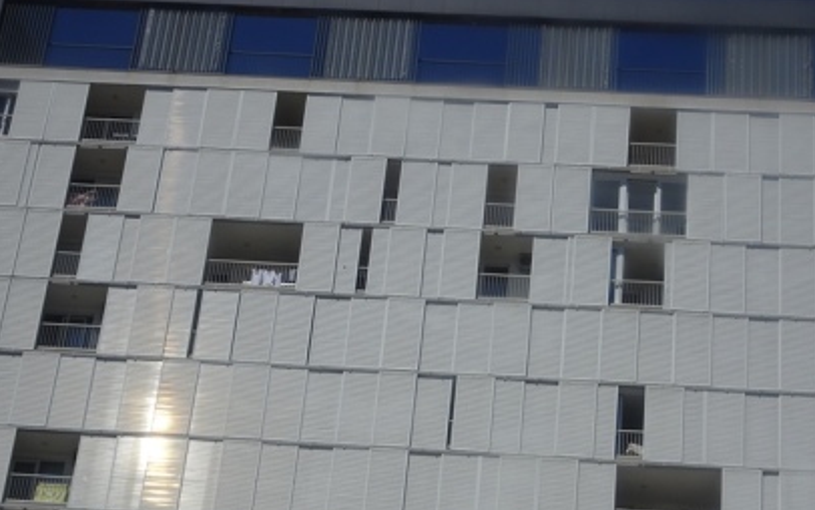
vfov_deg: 16.1
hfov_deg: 25.5
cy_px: 334
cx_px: 458
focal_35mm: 81
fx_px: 1800
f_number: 4.5
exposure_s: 1/800
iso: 80
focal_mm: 10.59
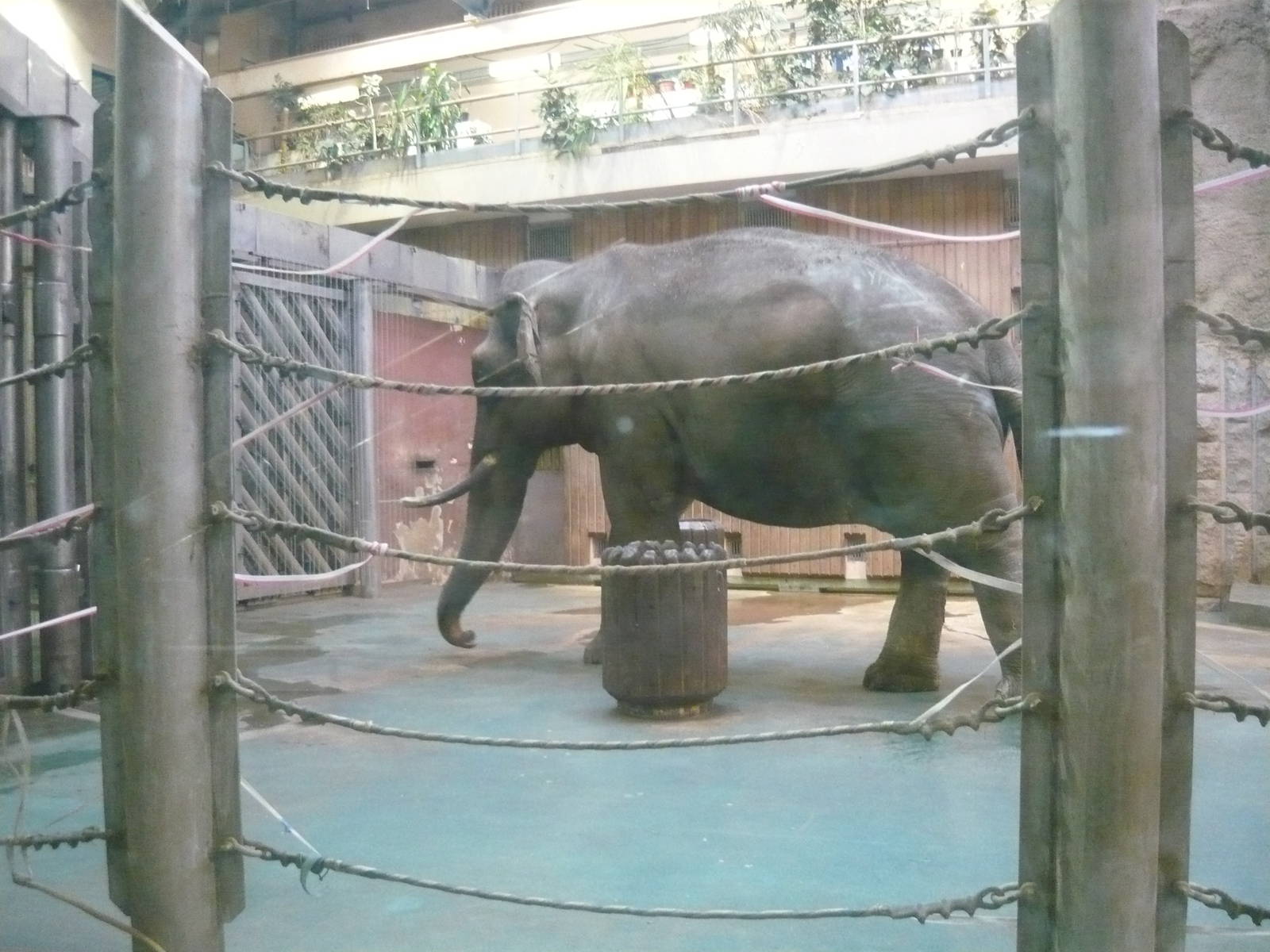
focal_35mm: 33
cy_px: 476
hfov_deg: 55.4
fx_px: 1211
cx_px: 635
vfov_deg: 42.9
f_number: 2.8
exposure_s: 1/30
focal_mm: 5.5
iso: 800
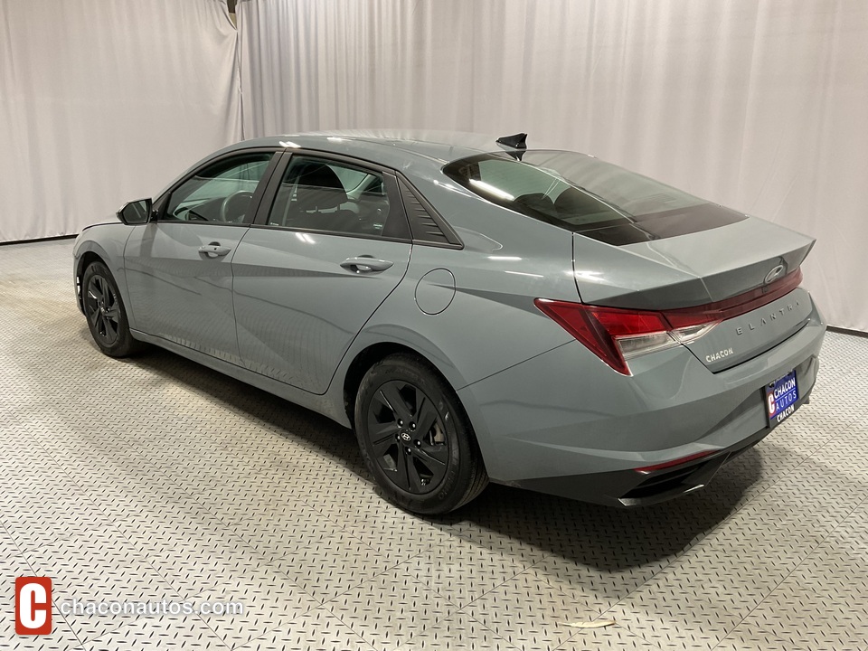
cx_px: 434
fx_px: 727
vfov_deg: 48.2
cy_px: 326
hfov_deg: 61.7
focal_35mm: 29
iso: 64
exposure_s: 1/50
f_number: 1.8
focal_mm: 3
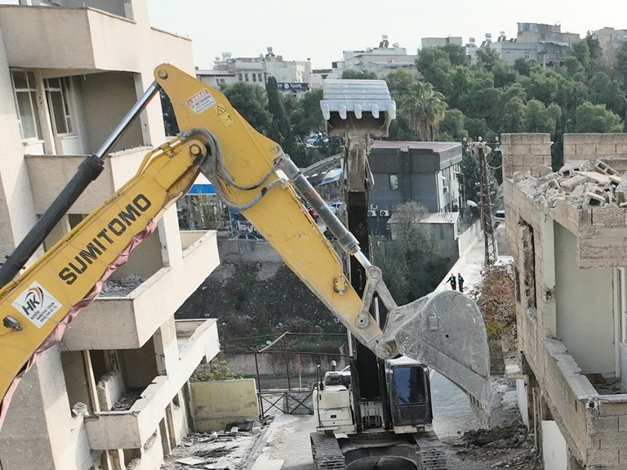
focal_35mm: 66
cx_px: 662
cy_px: 569
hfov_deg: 27.3
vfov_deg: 20.7
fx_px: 1195
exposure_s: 1/1250
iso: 400
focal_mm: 12.29
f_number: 2.8
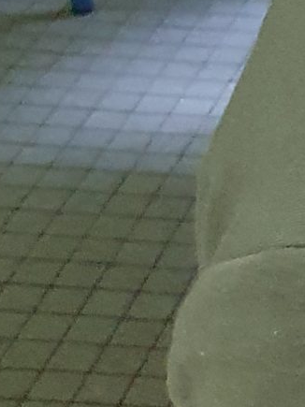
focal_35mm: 153
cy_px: -94
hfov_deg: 8.5
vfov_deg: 12.6
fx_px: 1798
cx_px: 830
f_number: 2.4
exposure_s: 1/50
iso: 640
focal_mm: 4.32
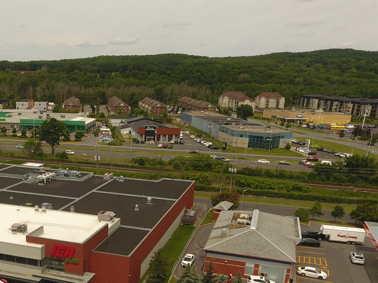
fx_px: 459
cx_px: 77
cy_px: 234
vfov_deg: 33.2
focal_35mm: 42
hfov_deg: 42.8
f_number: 2.8
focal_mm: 3.61
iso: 100
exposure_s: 1/1328
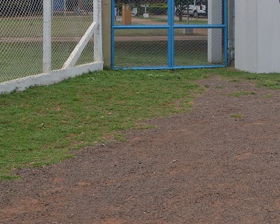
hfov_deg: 21.9
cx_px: 261
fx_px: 704
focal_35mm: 85
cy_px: -9
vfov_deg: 17.6
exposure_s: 1/250
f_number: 8
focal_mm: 22
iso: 100
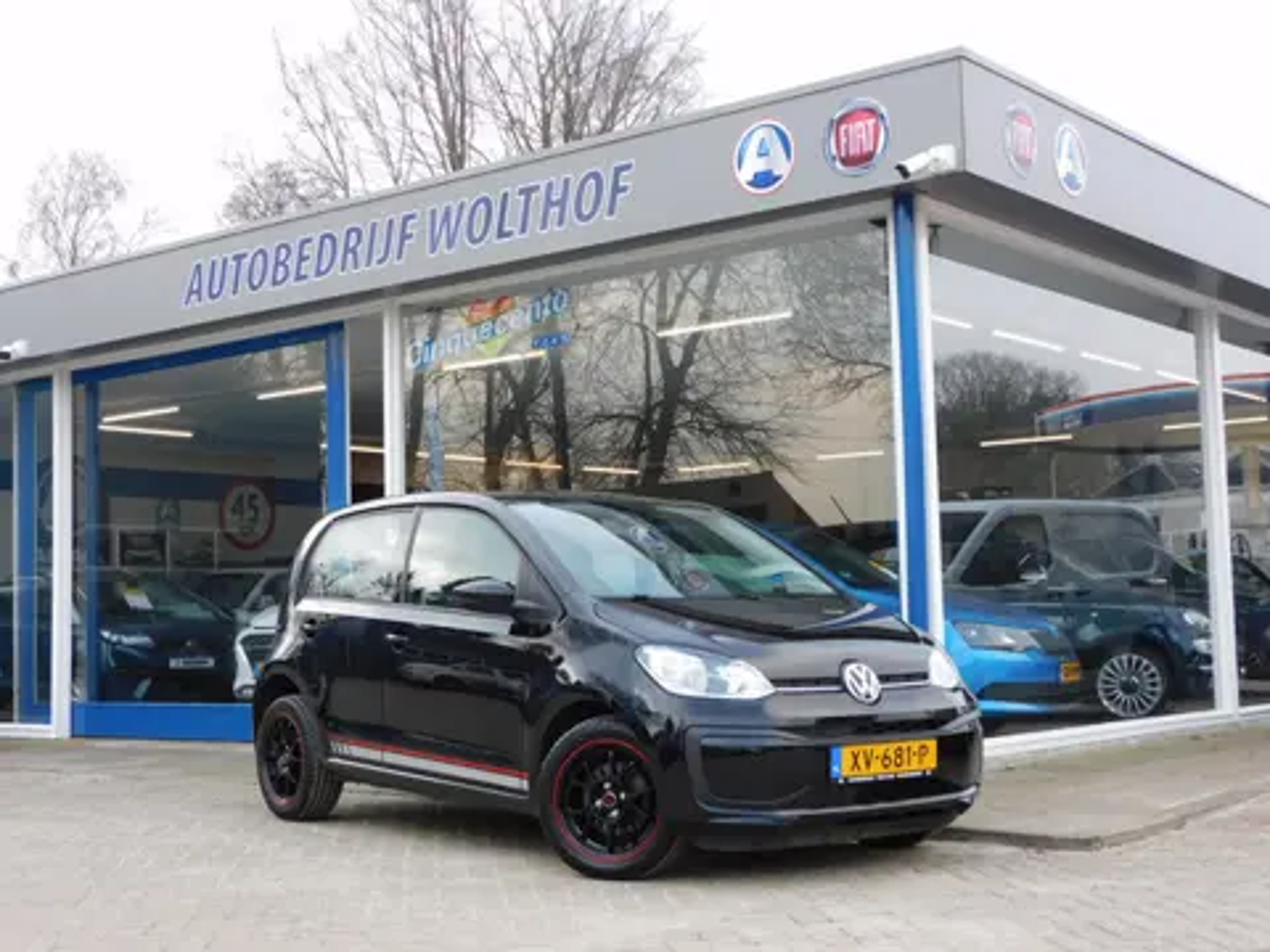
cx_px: 635
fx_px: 1834
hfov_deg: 38.2
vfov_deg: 29.1
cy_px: 476
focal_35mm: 50
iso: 125
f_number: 4
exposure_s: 1/125
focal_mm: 9
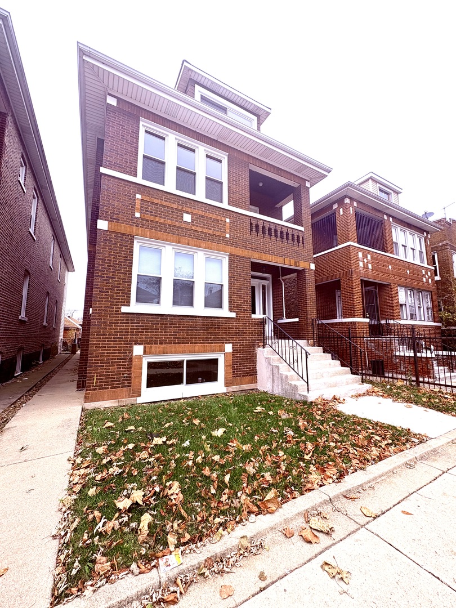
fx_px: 246
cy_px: 304
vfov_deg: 102.1
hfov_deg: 85.7
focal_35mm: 14
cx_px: 228
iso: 40
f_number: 2.2
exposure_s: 1/99
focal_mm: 2.22
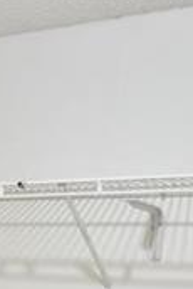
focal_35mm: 94
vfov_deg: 19.3
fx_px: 754
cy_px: 413
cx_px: -5
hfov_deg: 14.3
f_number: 3.5
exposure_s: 1/60
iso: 450
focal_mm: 18
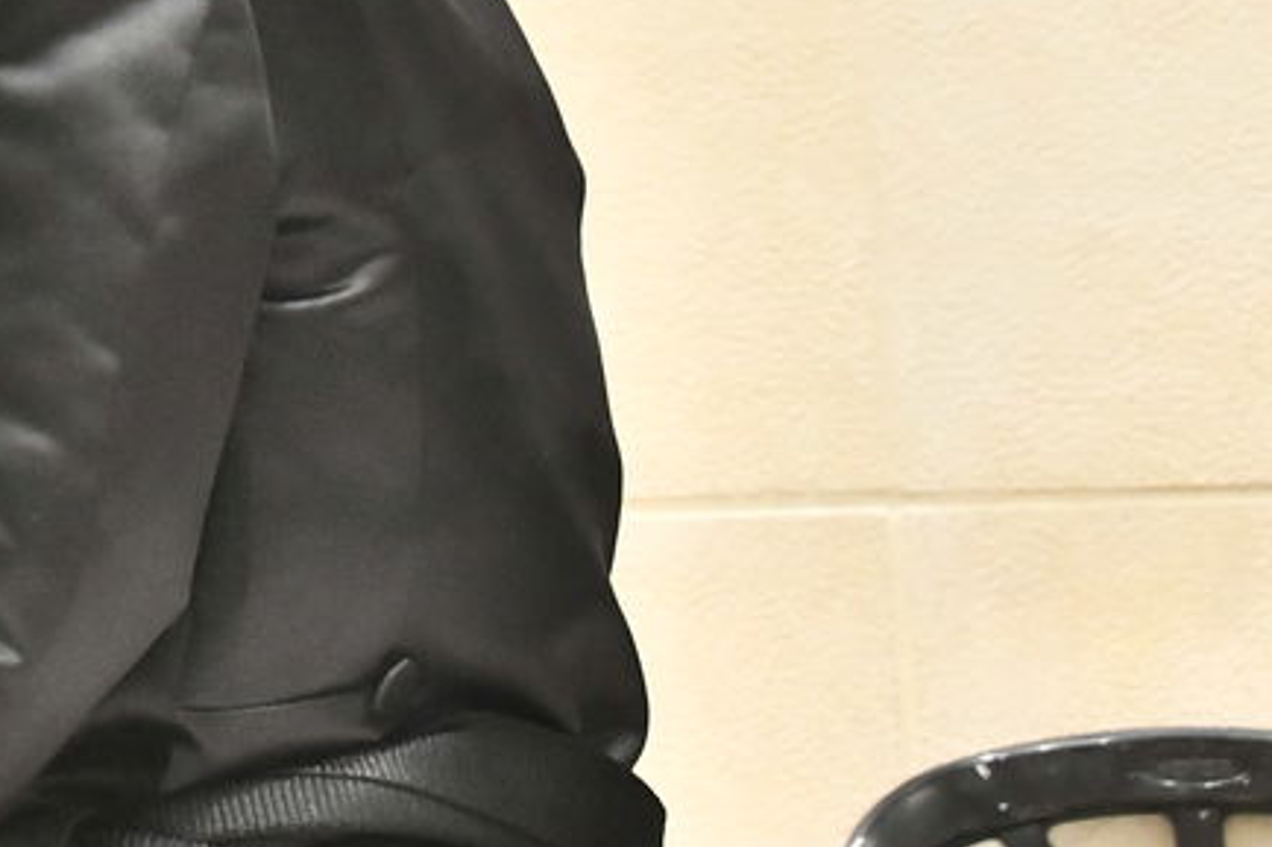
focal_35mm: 155
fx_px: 5474
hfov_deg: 12.7
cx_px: -472
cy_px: -174
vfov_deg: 8.7
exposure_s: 1/250
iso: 4000
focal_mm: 48
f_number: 5.6
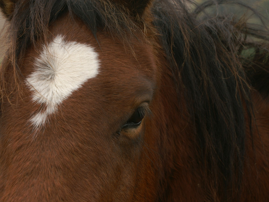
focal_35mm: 66
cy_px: 102
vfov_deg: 22.3
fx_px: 513
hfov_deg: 29.4
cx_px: 122
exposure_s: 1/100
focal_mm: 40
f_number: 7.1
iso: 100
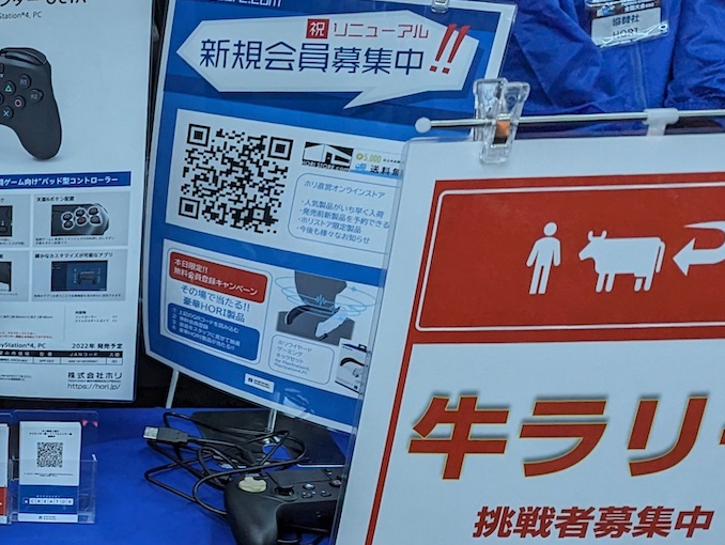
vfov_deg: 21.2
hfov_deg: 25.3
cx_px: -170
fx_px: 1426
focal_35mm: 68
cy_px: 486
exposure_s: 1/68.9
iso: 77
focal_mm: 6.81
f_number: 1.85
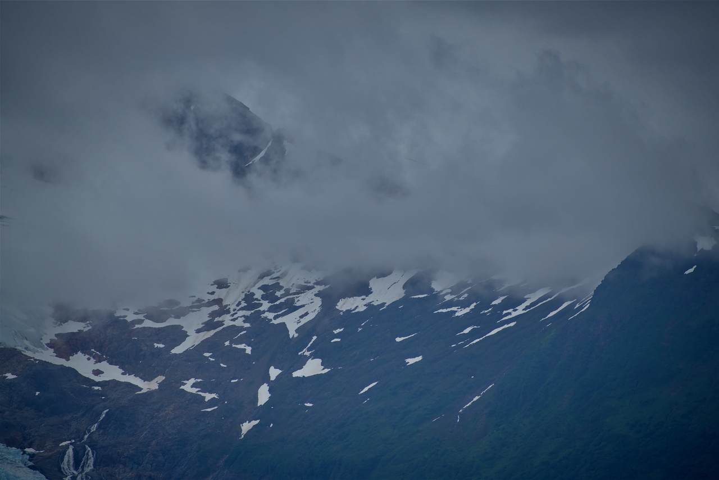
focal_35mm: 300
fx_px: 5993
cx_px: 360
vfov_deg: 4.6
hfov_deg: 6.9
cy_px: 240
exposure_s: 1/640
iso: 100
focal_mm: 300
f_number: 6.3
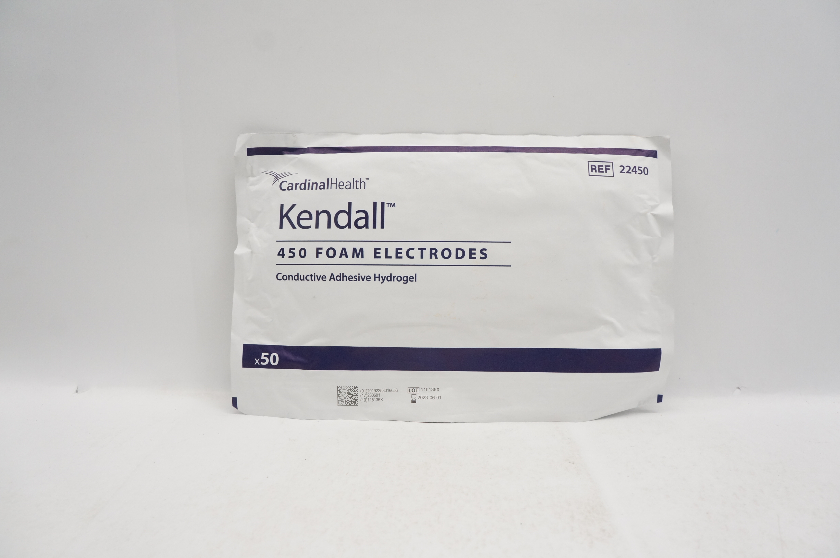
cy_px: 279
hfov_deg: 67.4
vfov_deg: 47.8
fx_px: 629
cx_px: 420
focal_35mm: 27
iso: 800
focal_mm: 18
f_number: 6.3
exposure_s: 1/160
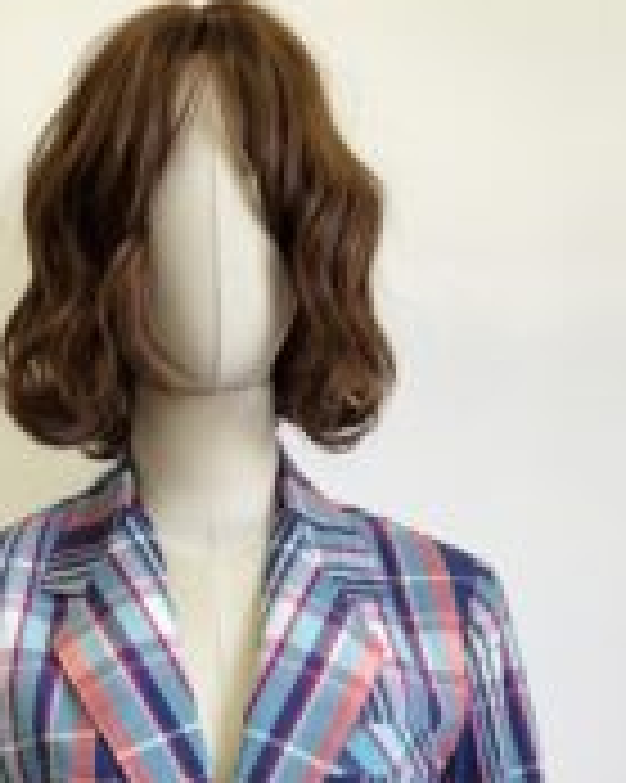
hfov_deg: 27.9
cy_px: 828
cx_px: 194
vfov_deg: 31.4
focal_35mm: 54
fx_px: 1252
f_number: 1.78
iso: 200
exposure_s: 1/60
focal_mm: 6.76
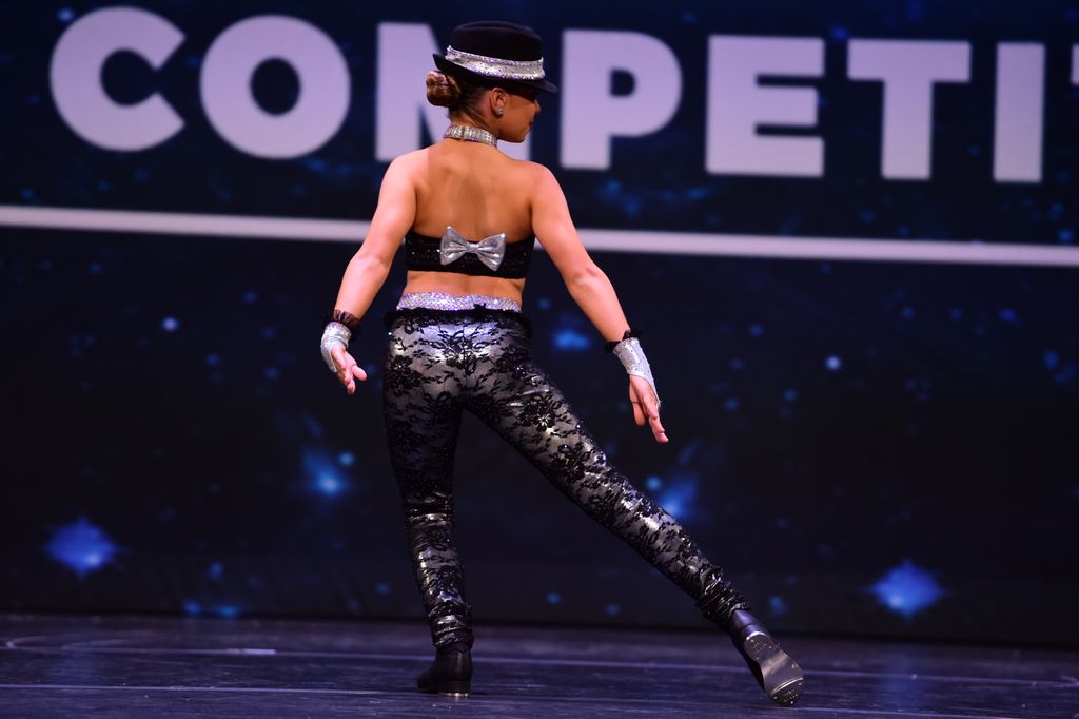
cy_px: 360
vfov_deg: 7.2
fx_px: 5693
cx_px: 540
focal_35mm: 190
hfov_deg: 10.8
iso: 2500
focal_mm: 190
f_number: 2.8
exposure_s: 1/800
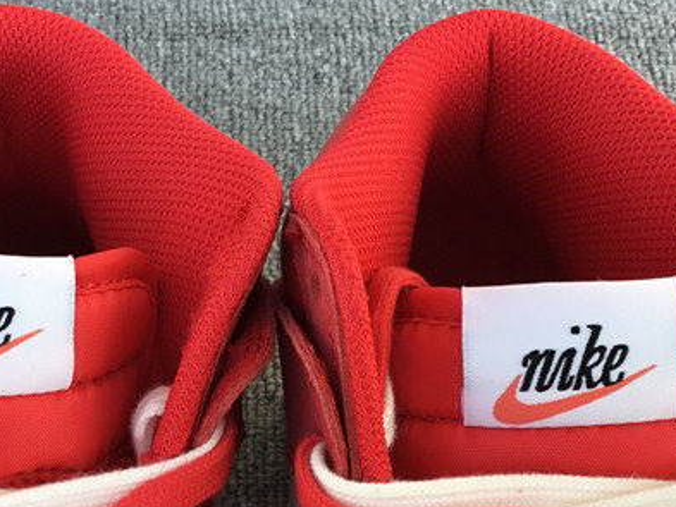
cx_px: 234
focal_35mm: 71
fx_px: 1387
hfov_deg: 27.3
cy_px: 377
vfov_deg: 20.6
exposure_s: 1/165
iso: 25
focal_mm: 3.3
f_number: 2.4
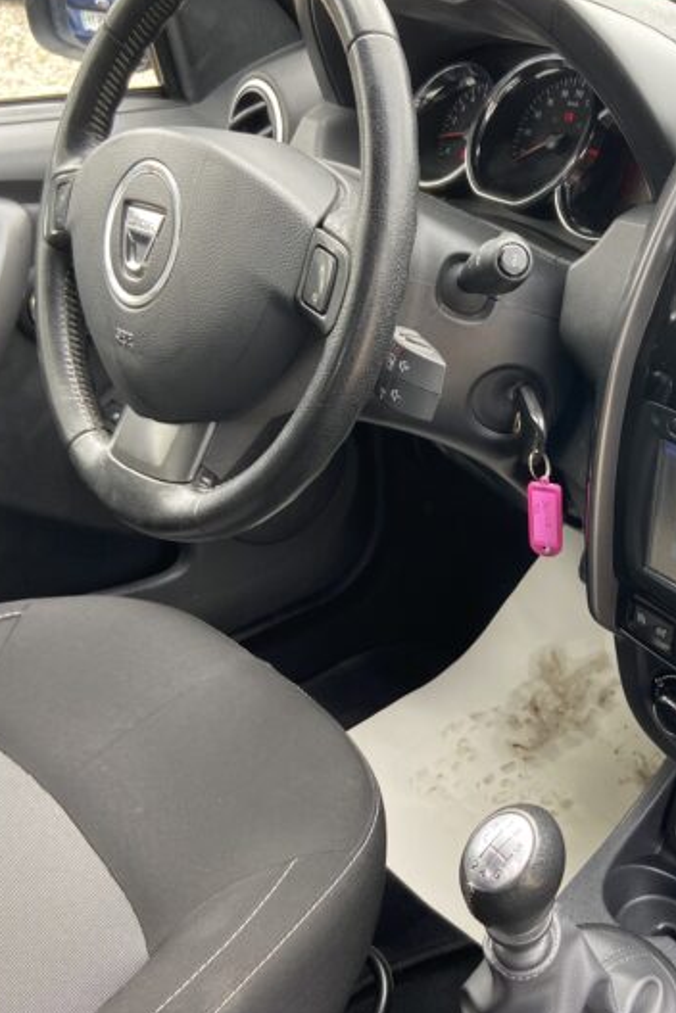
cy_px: 493
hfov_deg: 31.3
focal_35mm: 41
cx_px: 590
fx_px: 1155
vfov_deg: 47.4
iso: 64
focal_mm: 4.25
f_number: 1.8
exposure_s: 1/122
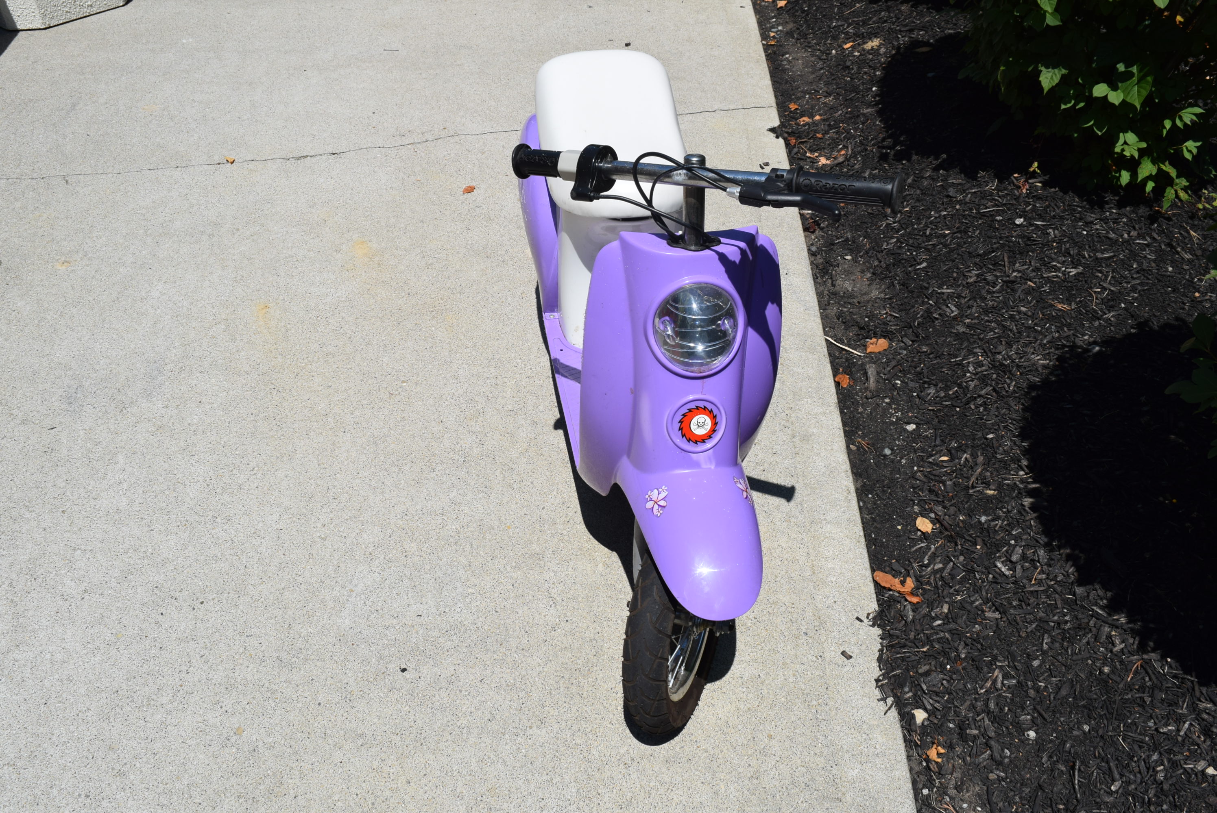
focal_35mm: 30
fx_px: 1015
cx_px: 608
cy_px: 406
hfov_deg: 61.9
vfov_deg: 43.7
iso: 200
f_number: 11
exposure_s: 1/500
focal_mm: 20
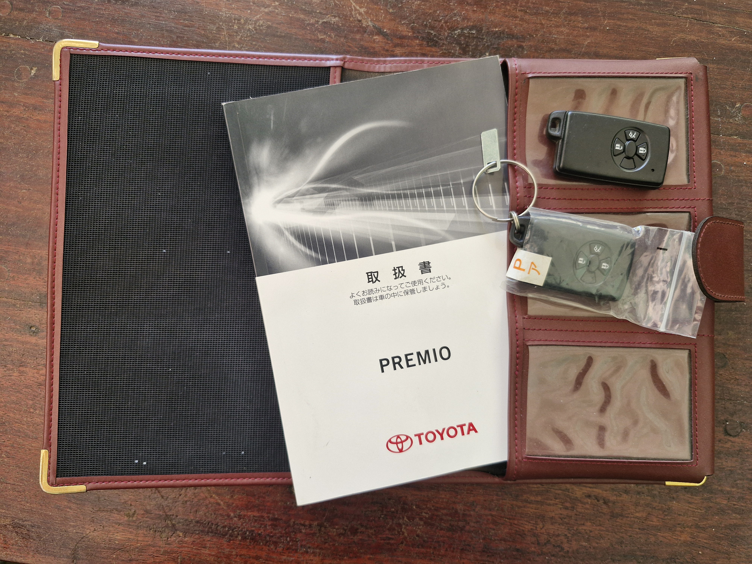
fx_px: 500
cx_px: 376
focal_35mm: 23
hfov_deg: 73.9
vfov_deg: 58.9
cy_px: 282
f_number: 1.8
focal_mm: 5.54
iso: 125
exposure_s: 1/100
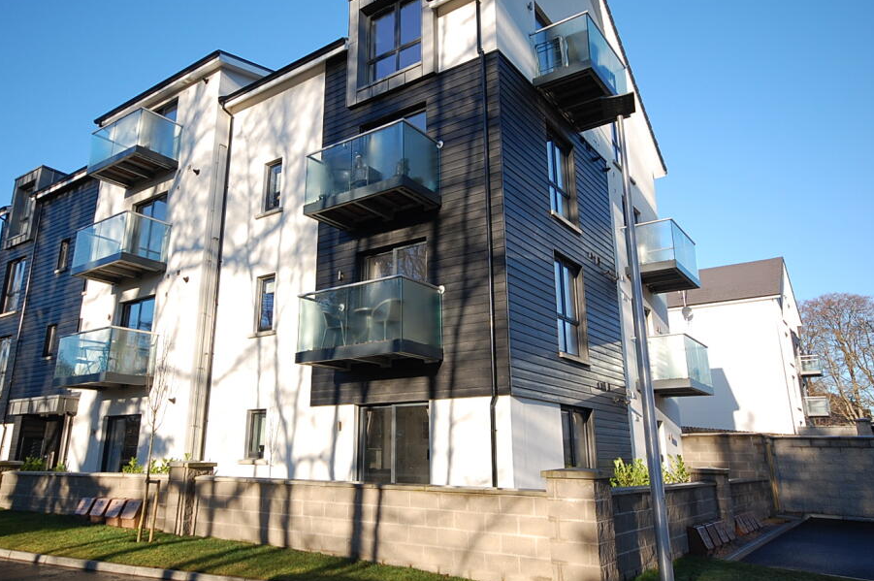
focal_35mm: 26
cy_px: 271
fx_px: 620
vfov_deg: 50.2
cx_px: 398
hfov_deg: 70.2
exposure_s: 1/200
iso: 200
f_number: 7.1
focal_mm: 15
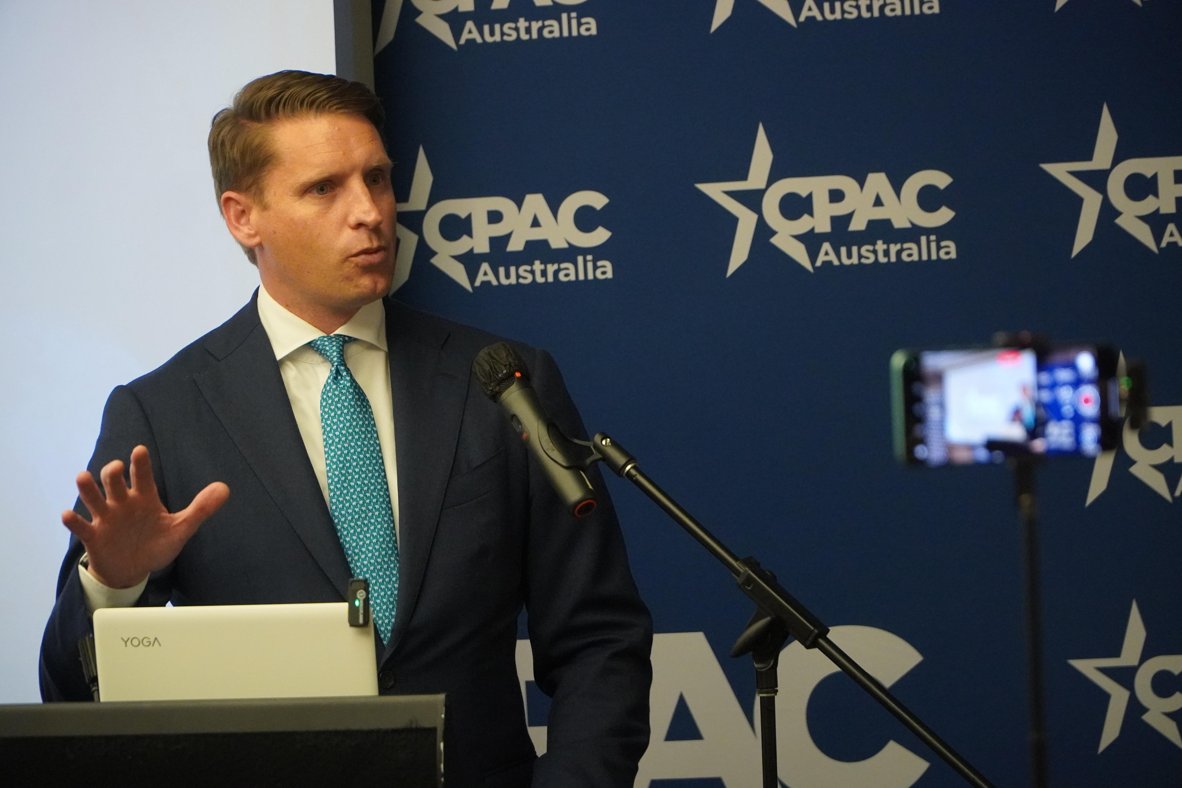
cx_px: 591
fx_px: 4875
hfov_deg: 13.8
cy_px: 394
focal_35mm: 148
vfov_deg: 9.2
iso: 4000
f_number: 4
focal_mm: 99
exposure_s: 1/160
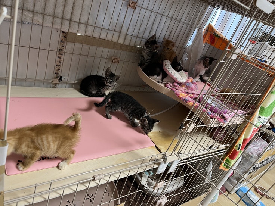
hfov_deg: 67.3
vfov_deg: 53.1
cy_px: 103
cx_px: 138
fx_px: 207
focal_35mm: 26
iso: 160
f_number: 1.6
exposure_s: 1/50
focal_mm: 5.1
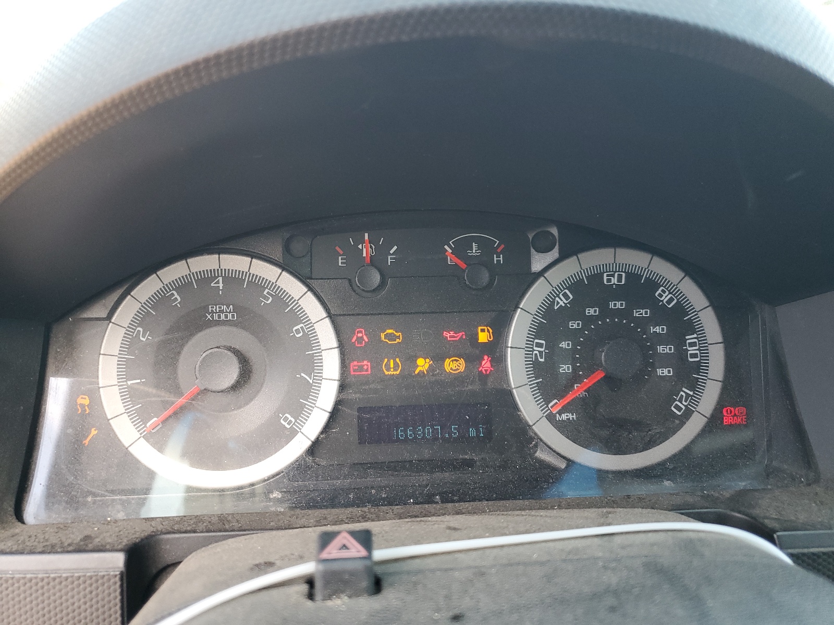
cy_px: 312
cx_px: 417
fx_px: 626
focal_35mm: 26
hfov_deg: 67.3
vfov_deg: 53.1
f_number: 1.5
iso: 98
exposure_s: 1/120
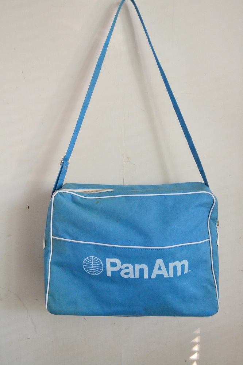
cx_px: 122
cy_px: 182
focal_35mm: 44
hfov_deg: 30.8
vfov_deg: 45.0
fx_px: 441
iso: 2200
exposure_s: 1/60
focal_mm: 29
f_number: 4.5
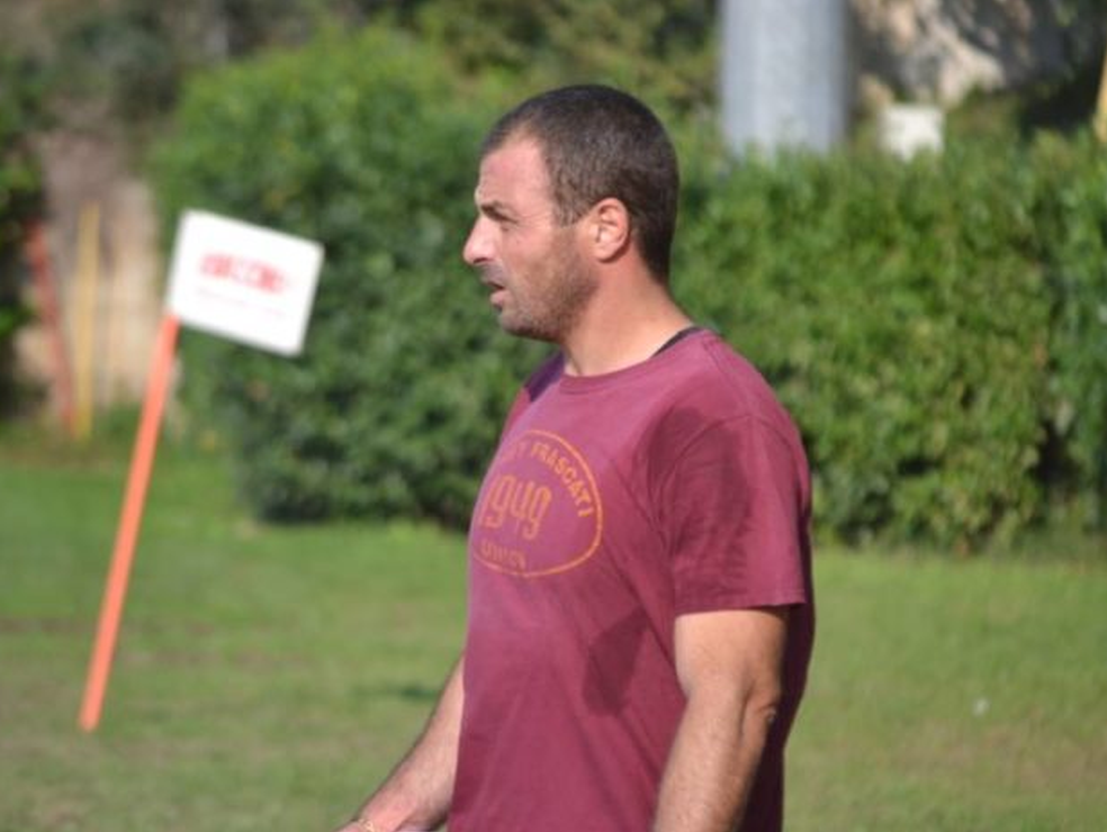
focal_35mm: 261
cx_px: 553
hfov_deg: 7.6
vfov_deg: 5.7
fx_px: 8352
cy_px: 416
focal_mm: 160
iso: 400
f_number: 5.6
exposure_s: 1/1250
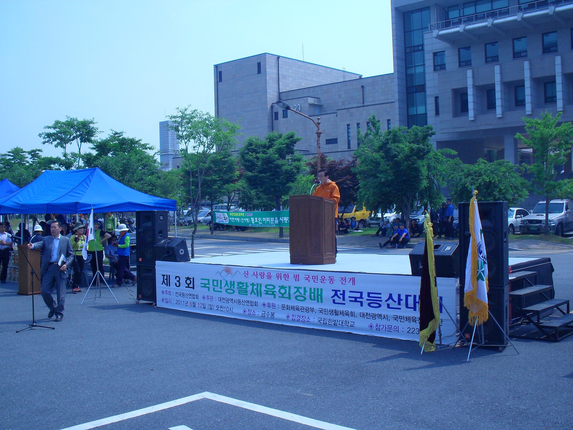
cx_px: 286
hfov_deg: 49.0
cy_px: 215
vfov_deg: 37.7
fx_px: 629
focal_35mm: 38
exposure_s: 1/180
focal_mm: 6.3
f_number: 8.3
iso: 80
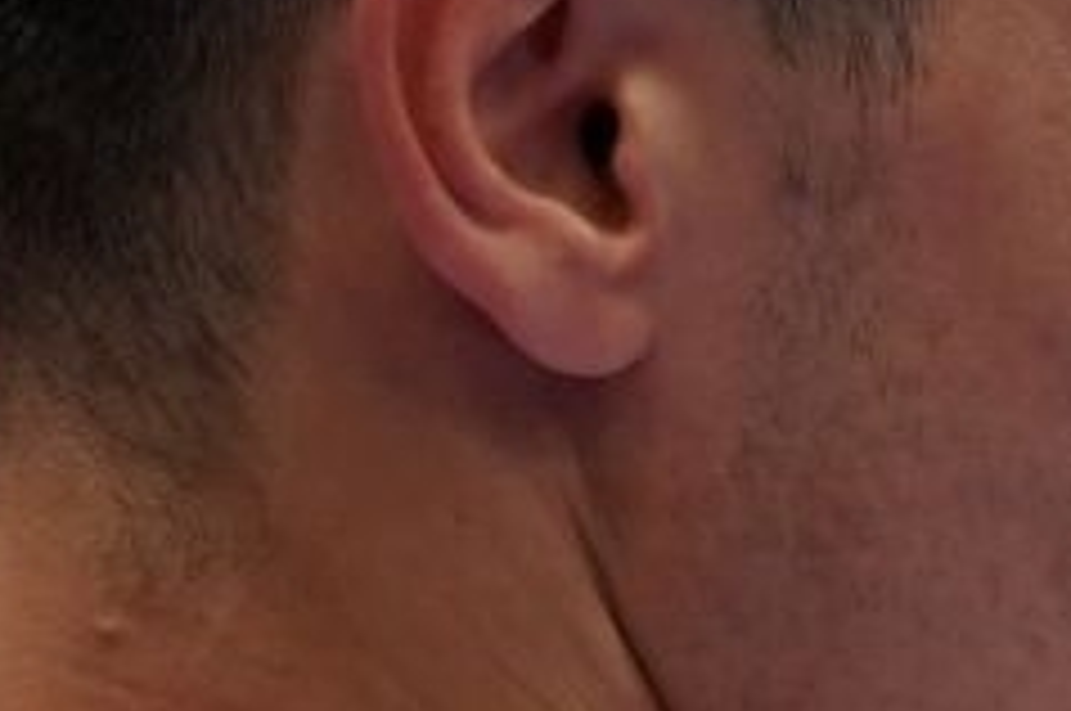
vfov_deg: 0.5
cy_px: 2052
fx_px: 90019
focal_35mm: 3030
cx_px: 1912
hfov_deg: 0.7
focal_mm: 400
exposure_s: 1/500
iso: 1250
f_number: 2.8
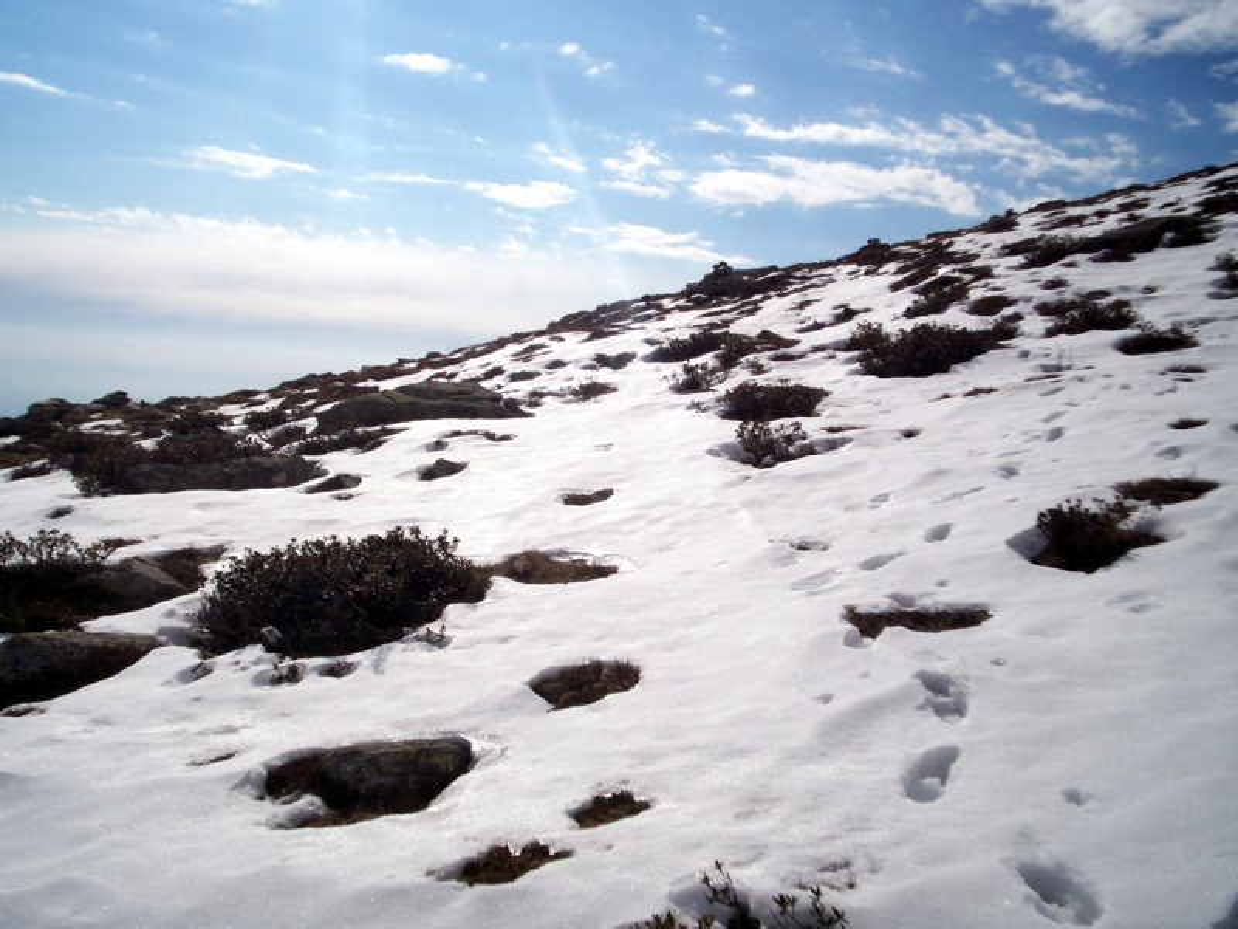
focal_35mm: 36
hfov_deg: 51.4
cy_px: 464
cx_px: 619
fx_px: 1287
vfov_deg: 39.7
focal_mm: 5.9
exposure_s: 1/2000
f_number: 4.5
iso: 100
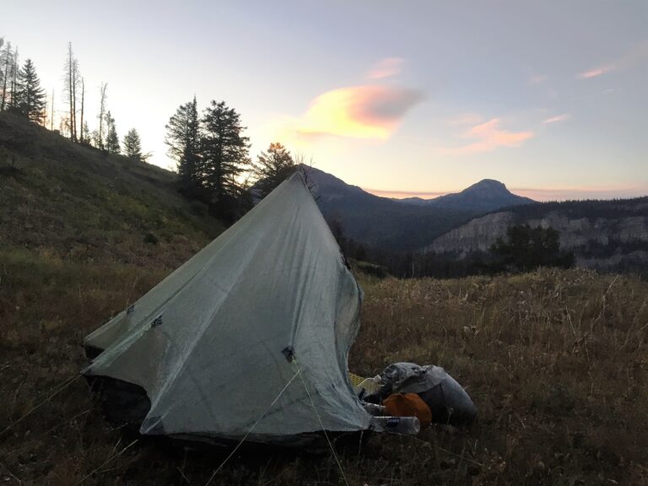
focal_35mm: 29
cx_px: 324
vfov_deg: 48.2
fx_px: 543
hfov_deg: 61.7
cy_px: 243
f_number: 2.2
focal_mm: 4.15
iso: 32
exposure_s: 1/30
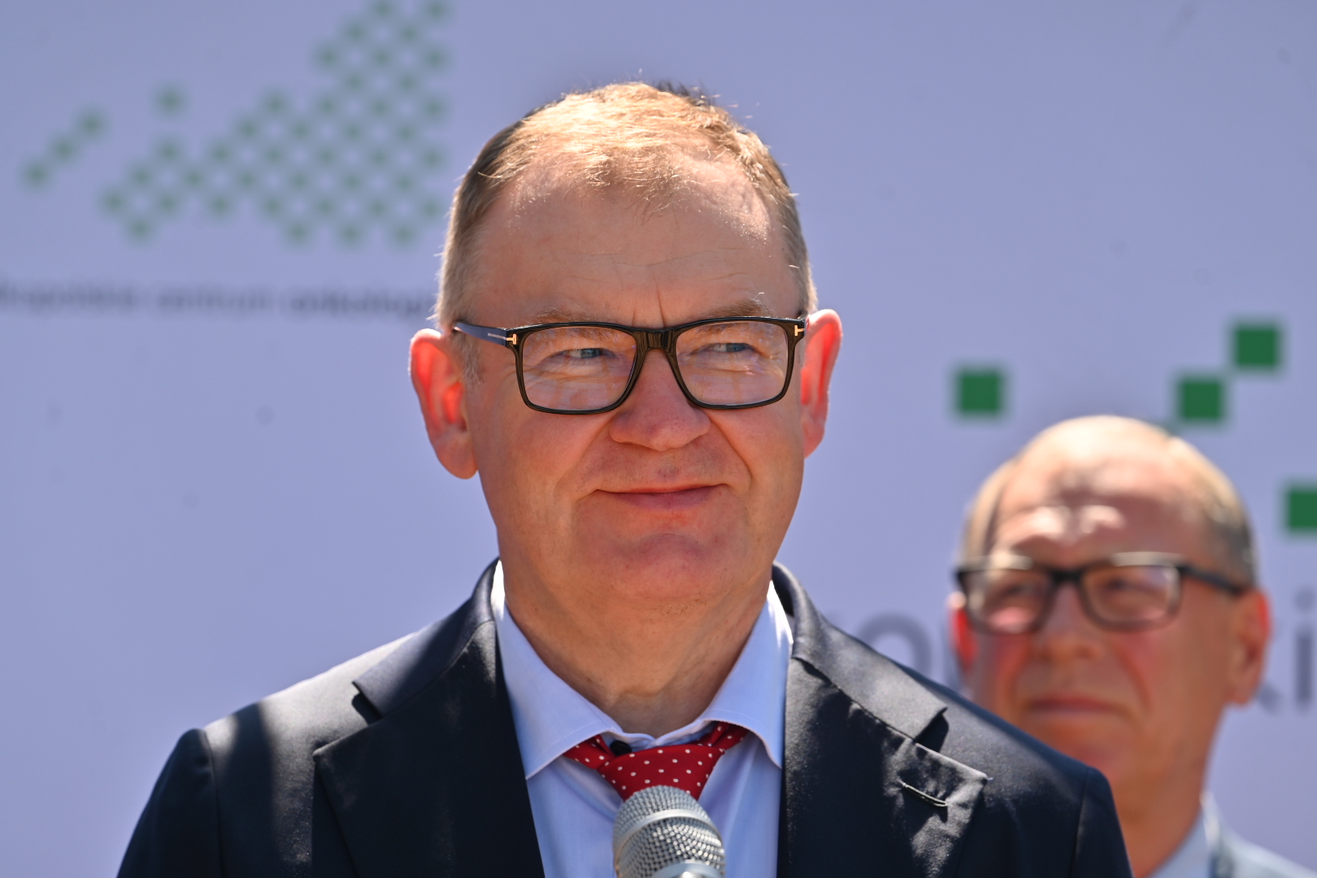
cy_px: 439
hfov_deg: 11.4
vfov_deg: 7.6
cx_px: 658
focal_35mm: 180
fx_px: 6584
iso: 100
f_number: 5.6
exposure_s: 1/250
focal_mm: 180
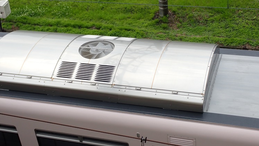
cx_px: 128
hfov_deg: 33.3
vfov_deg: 19.1
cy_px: 65
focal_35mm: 63
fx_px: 433
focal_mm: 9.65
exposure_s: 1/200
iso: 100
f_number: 4.5
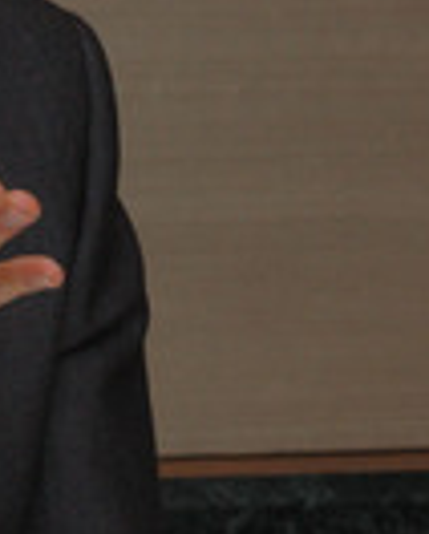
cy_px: 158
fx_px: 5400
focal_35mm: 341
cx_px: -65
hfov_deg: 4.5
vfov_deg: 5.7
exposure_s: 1/160
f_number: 14
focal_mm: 80
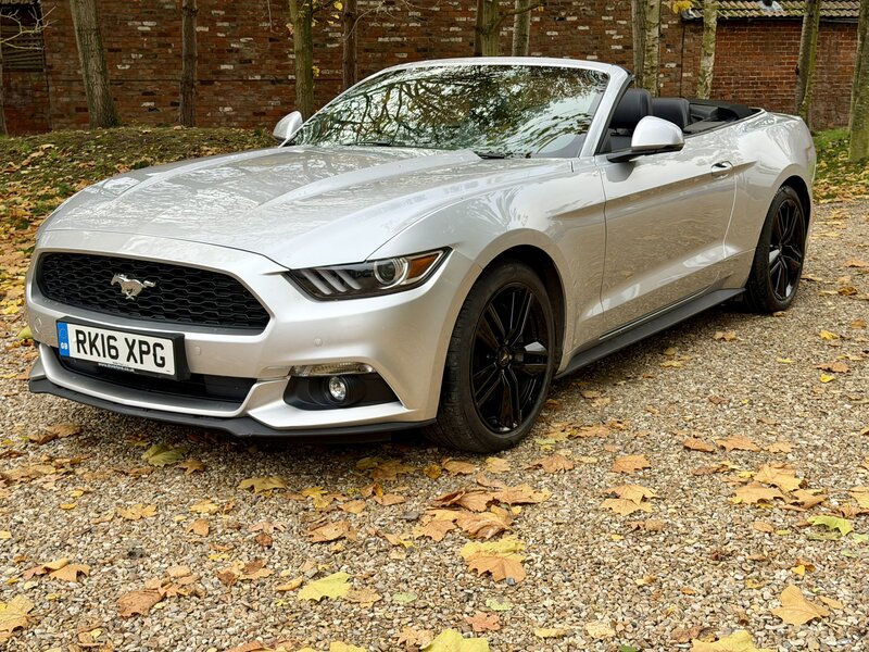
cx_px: 434
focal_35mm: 48
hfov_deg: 39.7
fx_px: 1205
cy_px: 326
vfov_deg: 30.3
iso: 64
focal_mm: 6.76
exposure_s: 1/238
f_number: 1.78
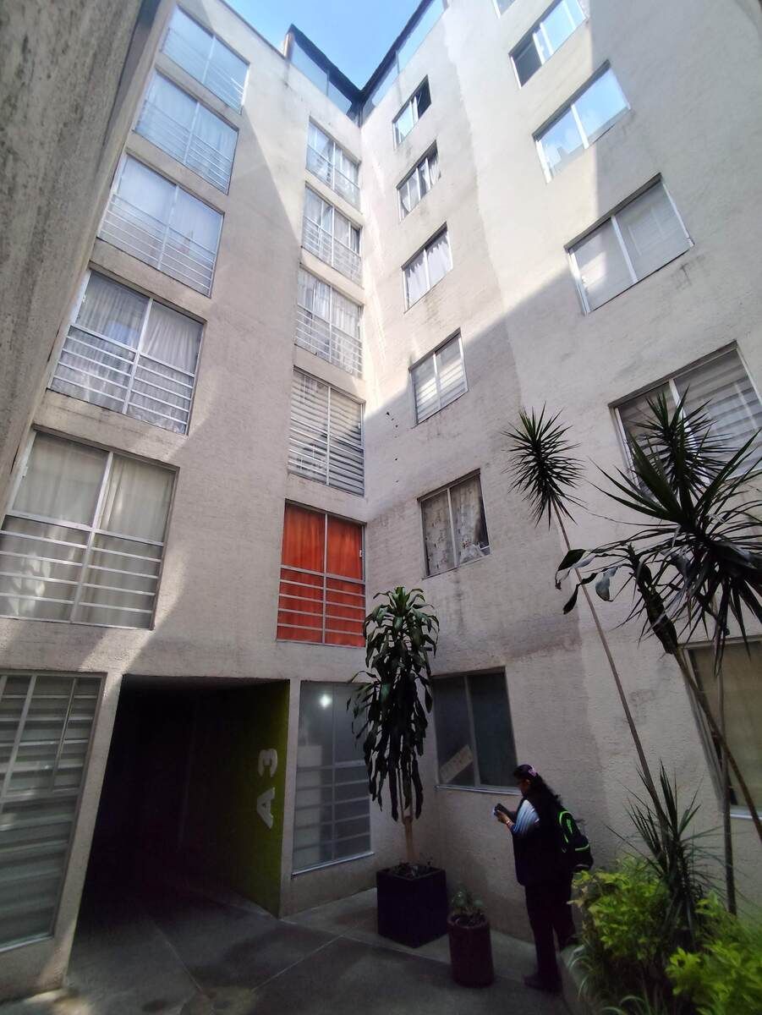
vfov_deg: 94.5
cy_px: 508
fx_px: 469
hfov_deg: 78.1
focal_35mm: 16
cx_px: 381
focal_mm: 1.65
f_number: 2.2
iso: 50
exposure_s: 1/417
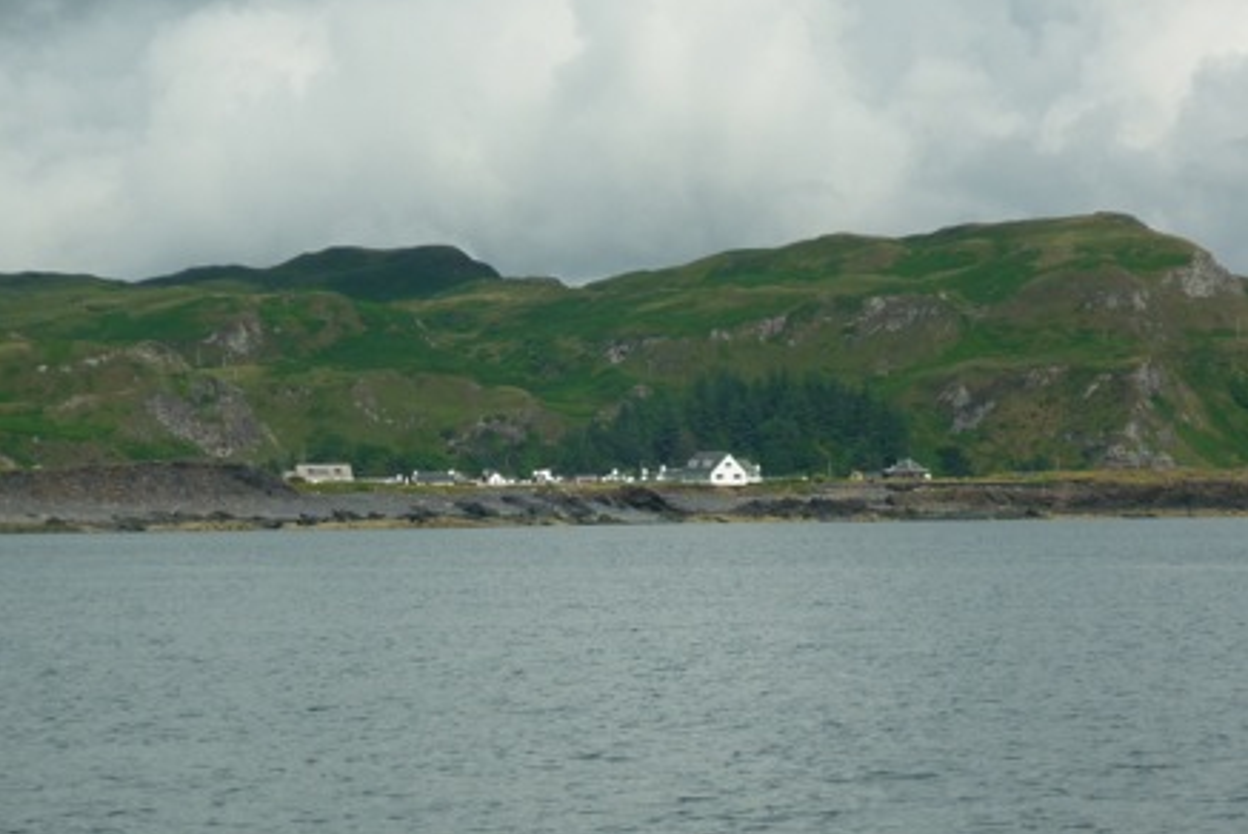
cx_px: 625
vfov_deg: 8.6
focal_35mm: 159
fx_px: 5515
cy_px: 400
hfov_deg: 12.9
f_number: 5.1
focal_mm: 17.7
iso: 80
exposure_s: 1/1000
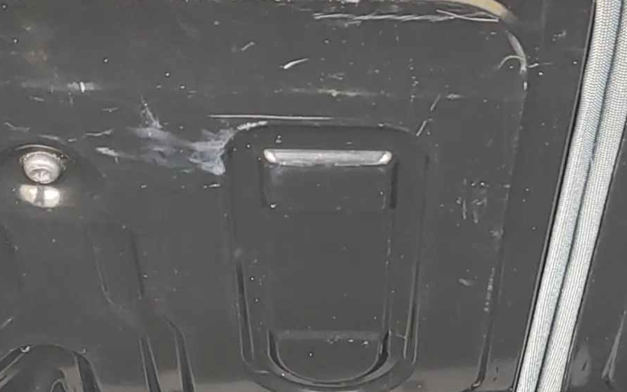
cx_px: 365
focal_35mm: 89
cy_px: 576
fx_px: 1521
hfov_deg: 23.3
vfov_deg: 13.8
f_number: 1.8
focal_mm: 5.56
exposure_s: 1/33.3
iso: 506
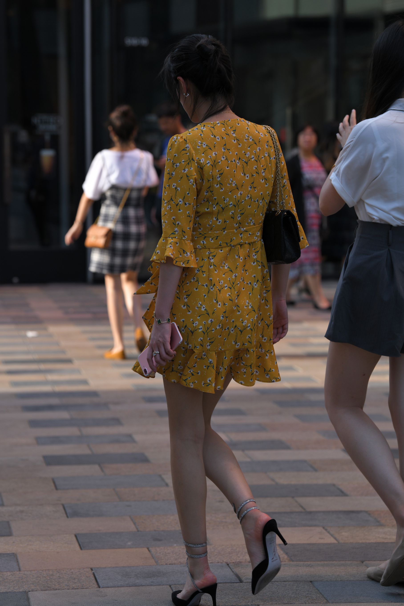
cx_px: 202
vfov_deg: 17.1
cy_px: 303
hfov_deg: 11.4
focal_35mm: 120
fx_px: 2020
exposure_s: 1/800
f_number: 5
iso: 280
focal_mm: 120
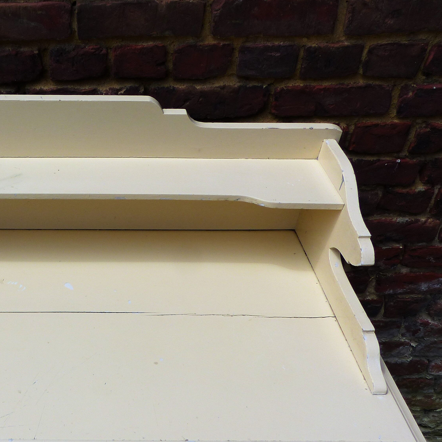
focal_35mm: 41
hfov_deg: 38.5
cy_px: 285
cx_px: 55
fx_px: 592
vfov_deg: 40.5
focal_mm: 4.5
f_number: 4
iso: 100
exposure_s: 1/800
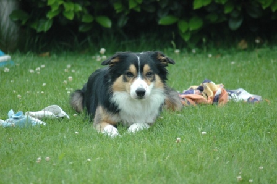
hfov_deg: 4.6
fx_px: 3460
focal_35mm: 450
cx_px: 138
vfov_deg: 3.1
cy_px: 92
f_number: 6
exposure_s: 1/400
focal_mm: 300
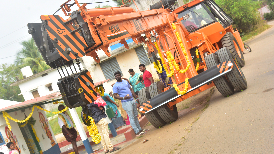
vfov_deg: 23.5
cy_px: 73
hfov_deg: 40.6
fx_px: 371
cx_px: 139
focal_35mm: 51
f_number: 5.6
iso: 125
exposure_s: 1/160
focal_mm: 48
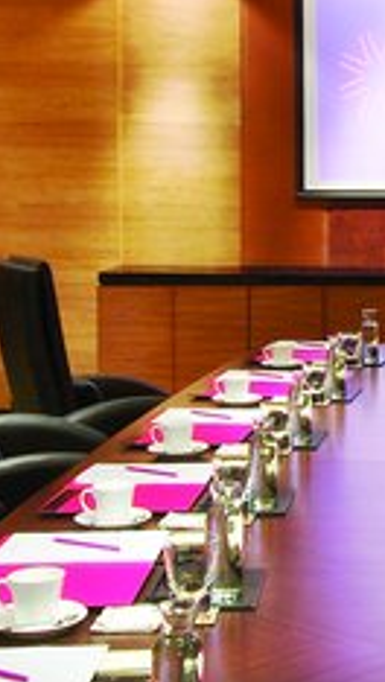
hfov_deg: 15.3
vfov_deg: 28.1
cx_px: 508
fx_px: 1358
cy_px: 255
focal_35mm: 75
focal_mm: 14
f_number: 20
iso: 500
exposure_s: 2.5
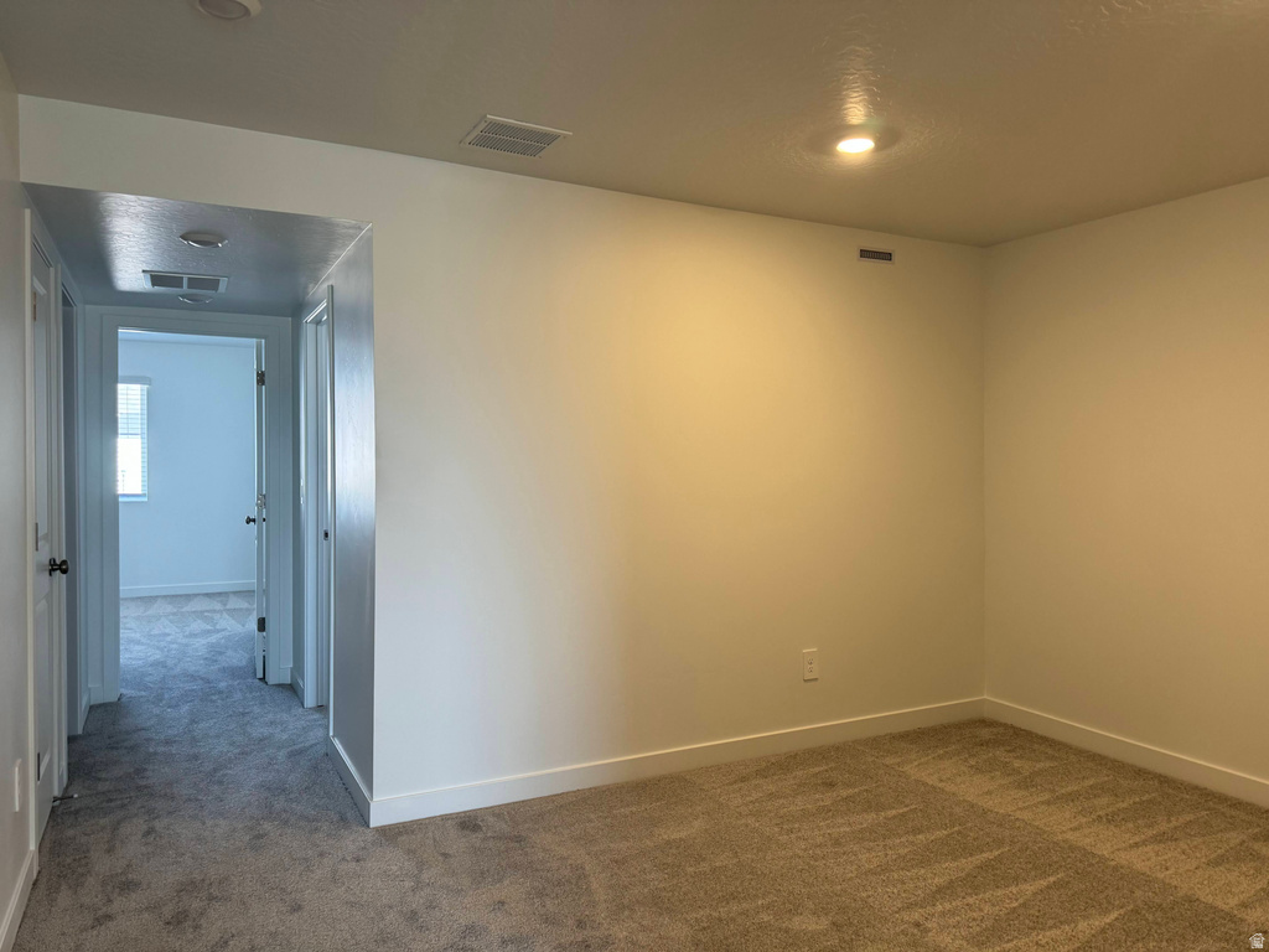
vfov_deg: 56.8
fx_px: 880
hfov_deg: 71.6
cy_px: 476
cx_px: 634
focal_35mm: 24
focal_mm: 6.86
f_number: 1.78
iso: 160
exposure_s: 1/120
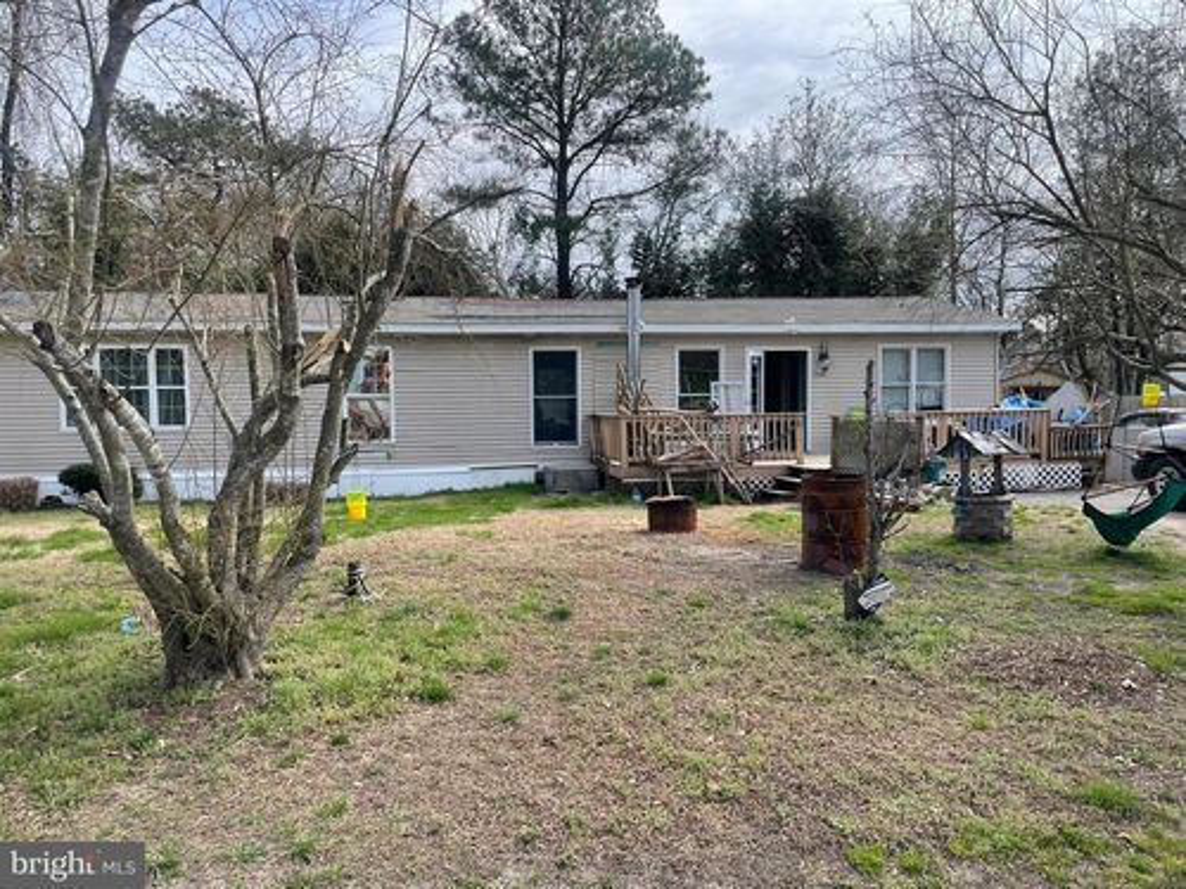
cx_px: 593
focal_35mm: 26
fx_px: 891
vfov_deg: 53.1
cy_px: 444
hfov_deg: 67.3
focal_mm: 4.2
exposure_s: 1/1825
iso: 32
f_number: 1.6
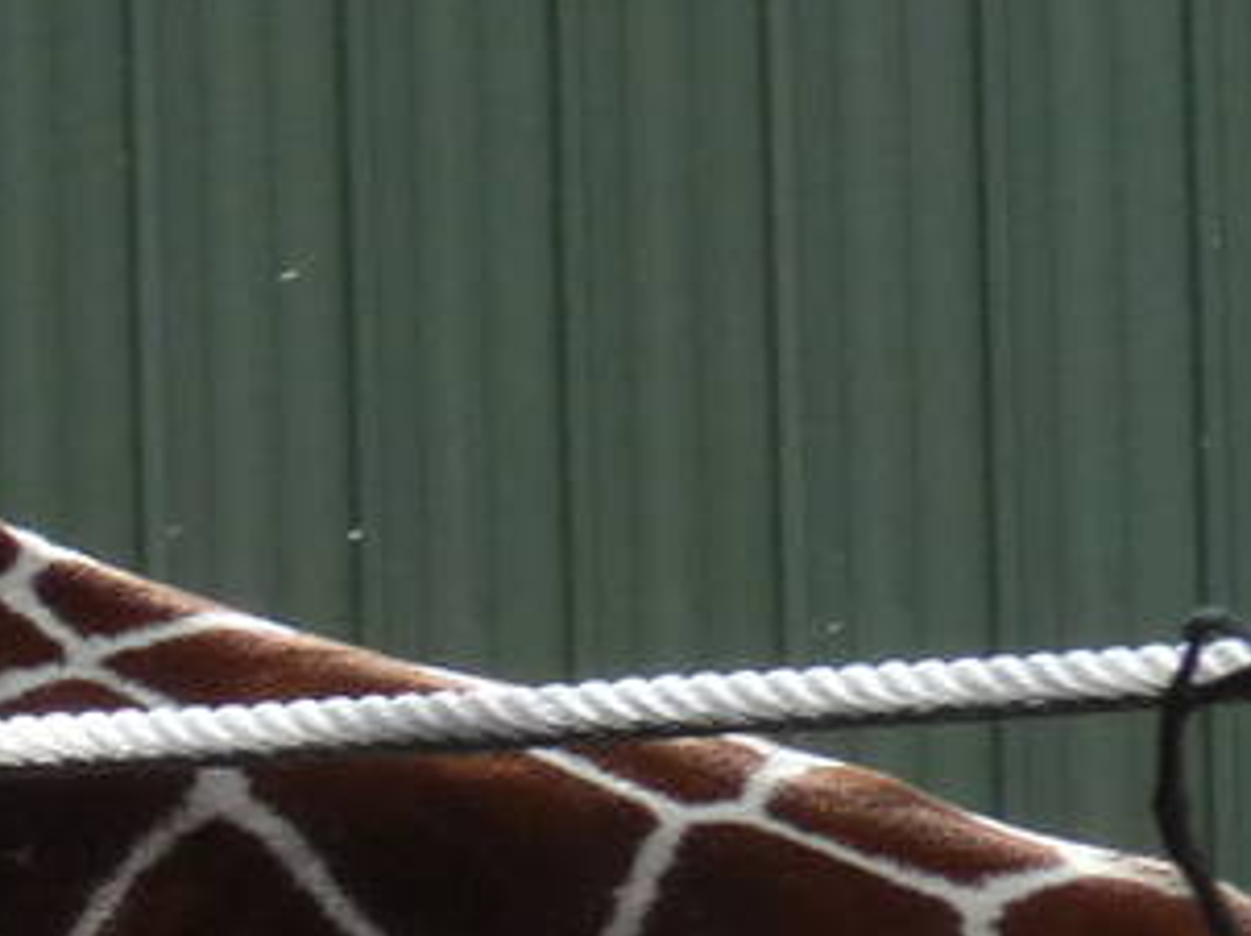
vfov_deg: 1.3
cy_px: 2468
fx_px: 41563
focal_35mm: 1151
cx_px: -1839
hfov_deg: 1.7
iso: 200
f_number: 4.5
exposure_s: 1/400
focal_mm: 38.5
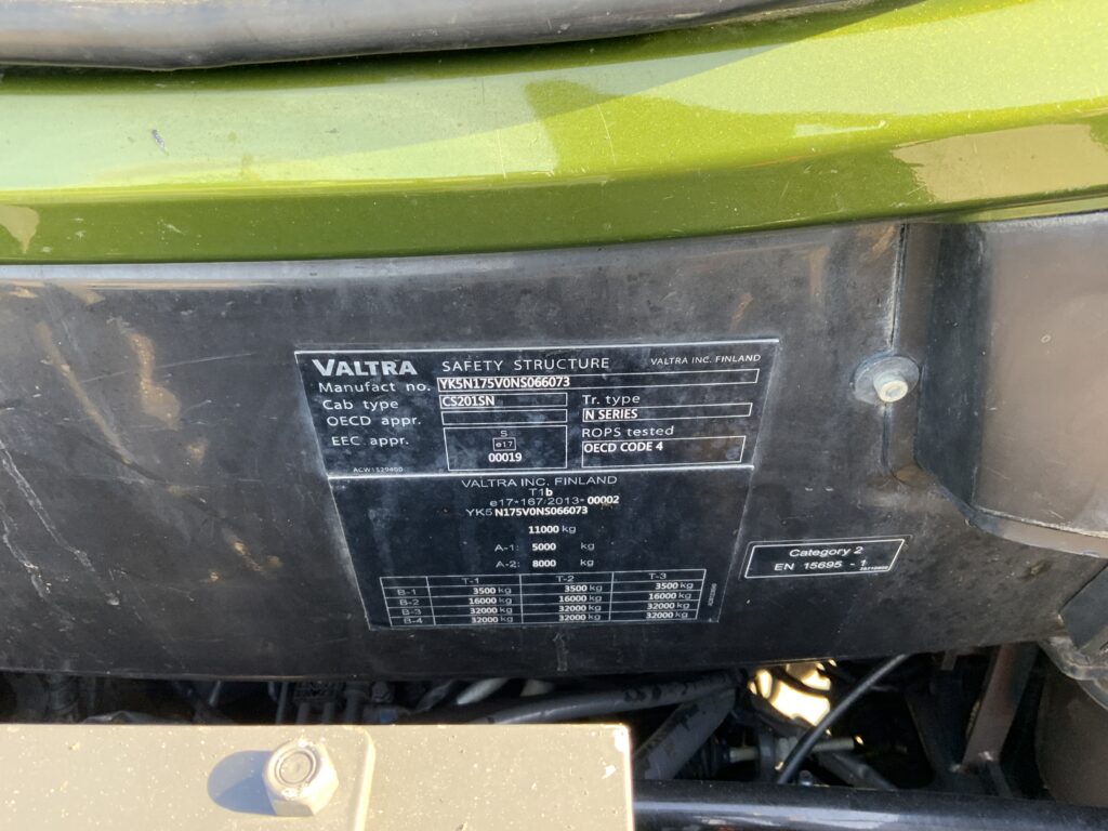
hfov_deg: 61.7
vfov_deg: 48.2
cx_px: 554
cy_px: 416
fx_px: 928
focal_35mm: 29
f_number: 1.8
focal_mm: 3
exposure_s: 1/122
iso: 50
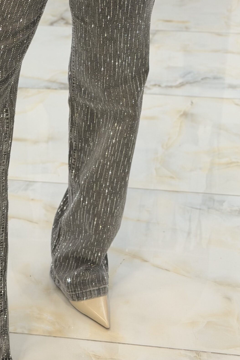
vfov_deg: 24.9
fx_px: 810
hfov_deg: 16.7
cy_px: 103
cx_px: 40
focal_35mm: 81
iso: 50
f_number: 1.78
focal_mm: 6.76
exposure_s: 1/50
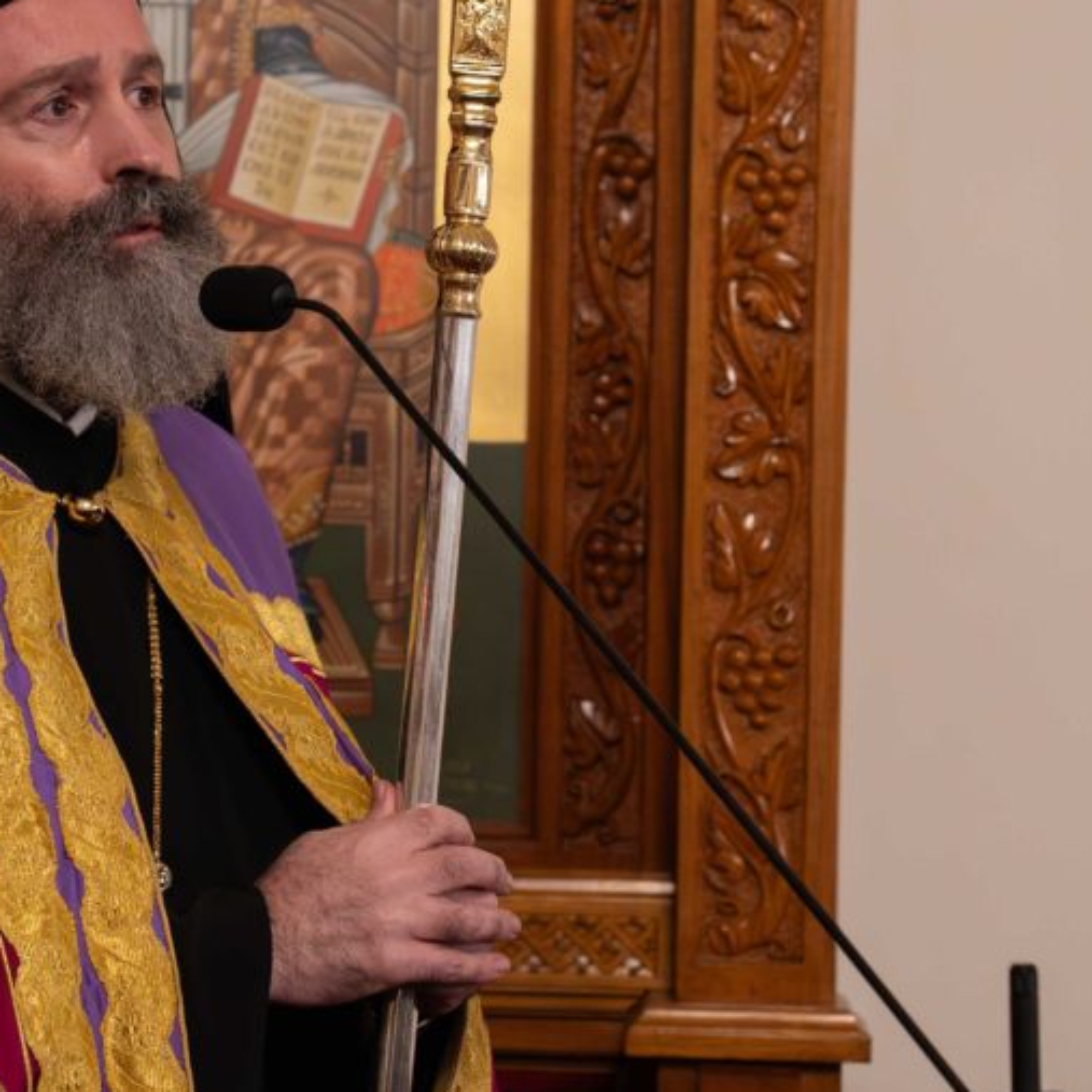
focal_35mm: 141
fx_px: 5032
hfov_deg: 12.4
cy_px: 554
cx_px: 340
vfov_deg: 12.4
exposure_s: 1/160
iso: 10000
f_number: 4
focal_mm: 70
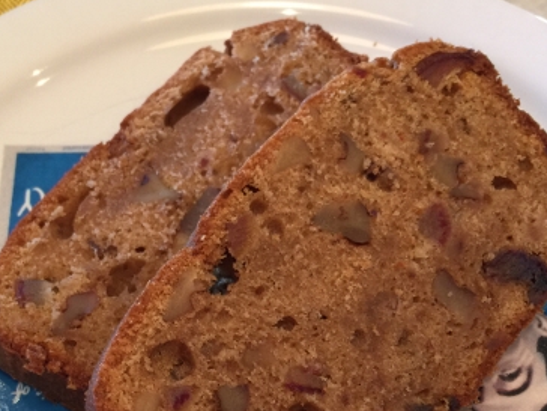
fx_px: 806
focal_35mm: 51
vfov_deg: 28.1
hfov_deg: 37.5
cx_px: 252
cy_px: 319
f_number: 2.2
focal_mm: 4.15
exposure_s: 1/15
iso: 40
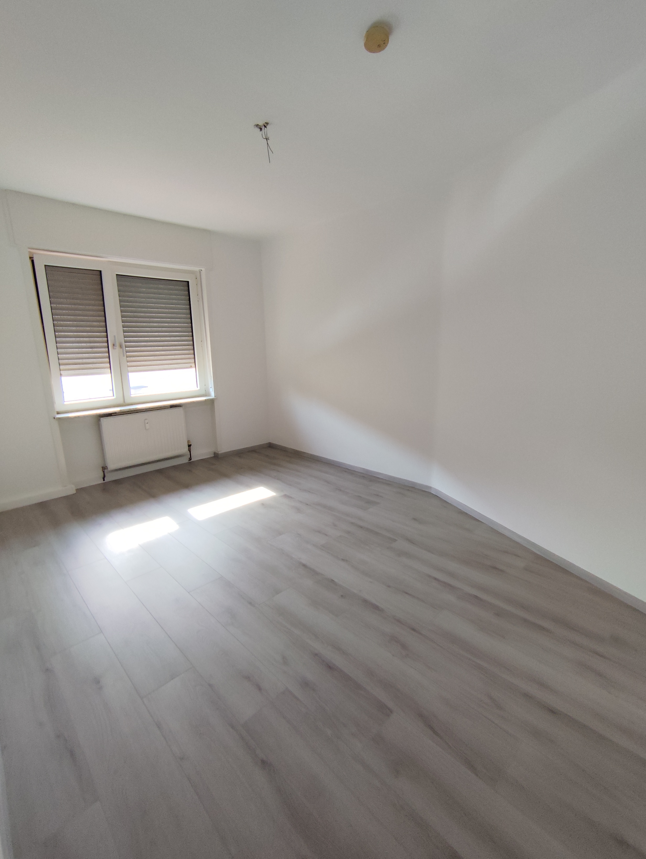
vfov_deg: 94.5
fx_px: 398
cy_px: 430
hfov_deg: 78.2
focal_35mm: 16
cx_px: 323
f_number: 2.2
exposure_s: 1/100
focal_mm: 1.65
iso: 64
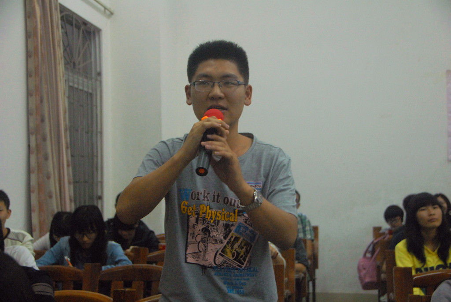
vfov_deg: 25.1
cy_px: 151
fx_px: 677
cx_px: 226
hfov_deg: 36.8
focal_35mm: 54
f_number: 4.2
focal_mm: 36
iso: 1600
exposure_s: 1/40
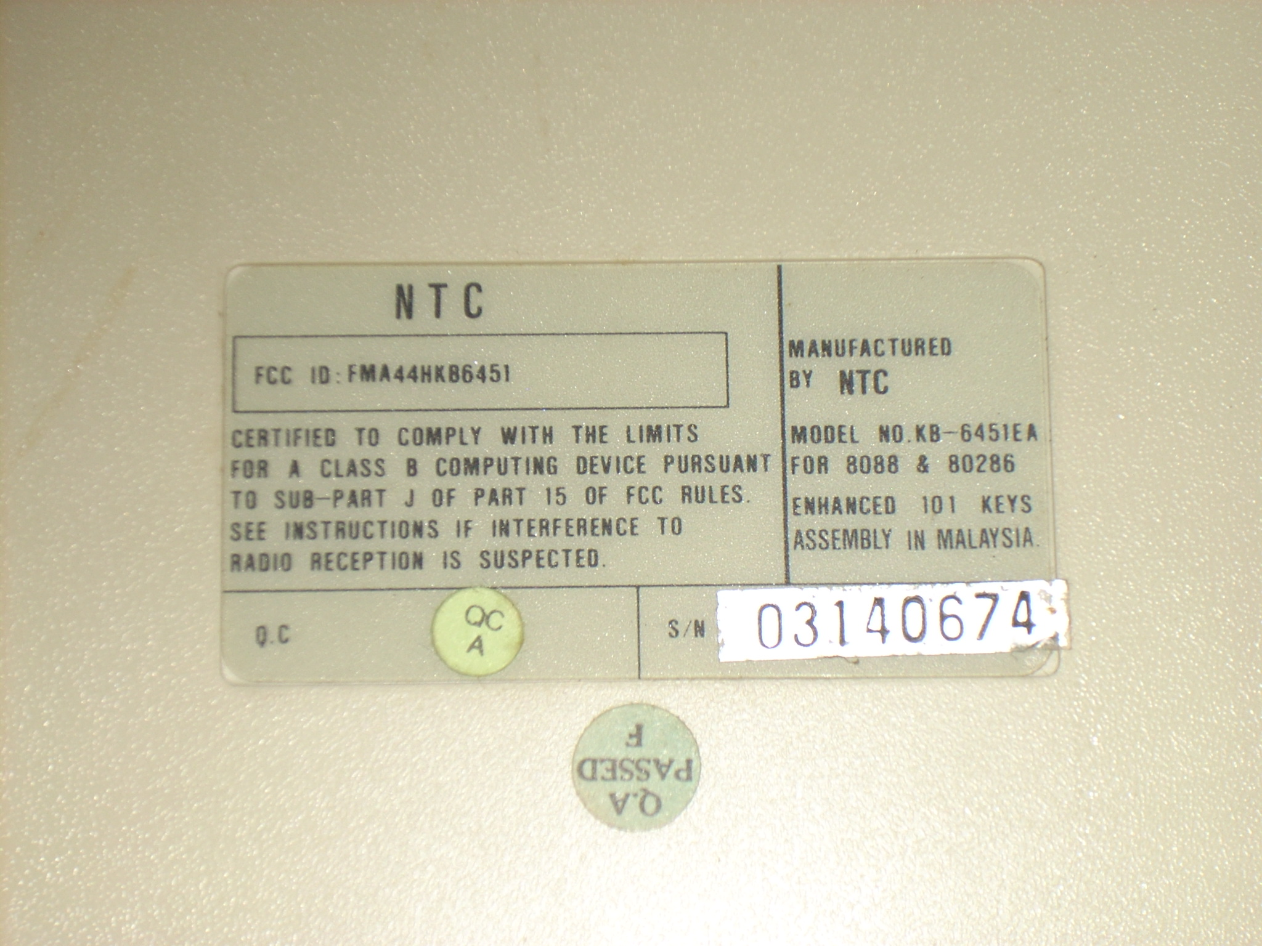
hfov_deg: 17.4
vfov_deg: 13.1
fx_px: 4120
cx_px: 631
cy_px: 473
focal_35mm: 113
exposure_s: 1/60
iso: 64
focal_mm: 18.6
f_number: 5.2
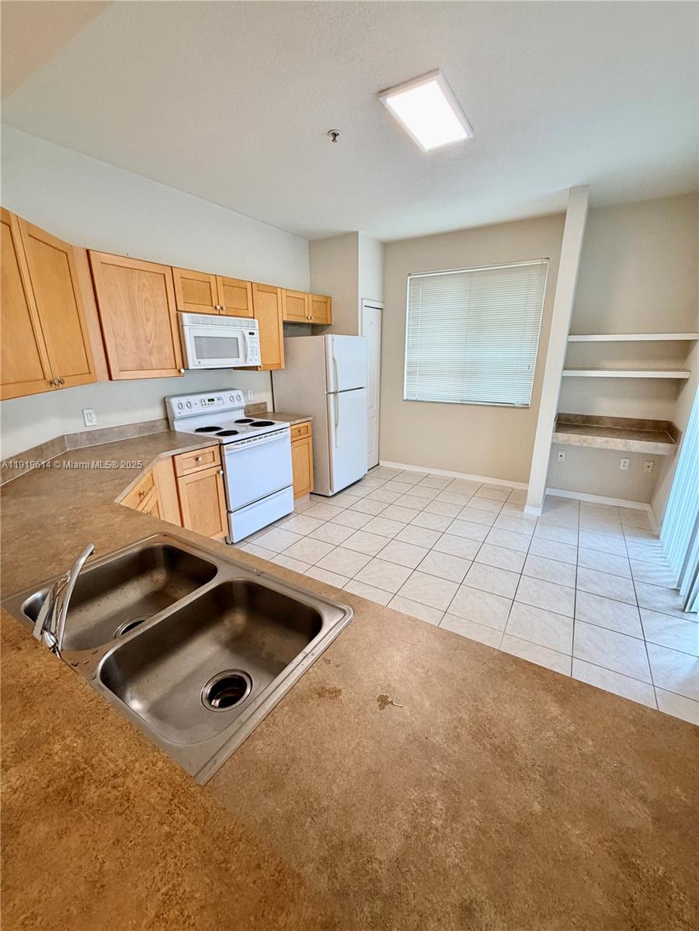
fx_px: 377
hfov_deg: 85.7
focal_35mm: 14
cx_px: 350
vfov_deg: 102.1
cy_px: 466
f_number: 2.2
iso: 250
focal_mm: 2.22
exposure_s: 1/120
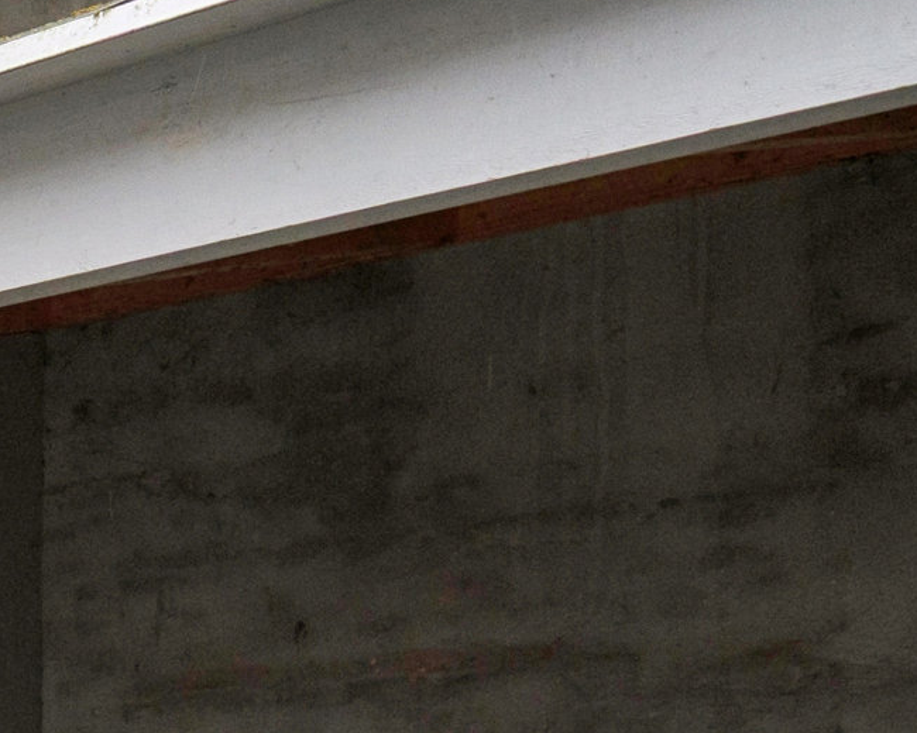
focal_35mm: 80
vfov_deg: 17.7
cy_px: 1005
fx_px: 2176
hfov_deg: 15.8
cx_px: -1136
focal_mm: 18.5
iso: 800
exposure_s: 1/125
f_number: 6.3
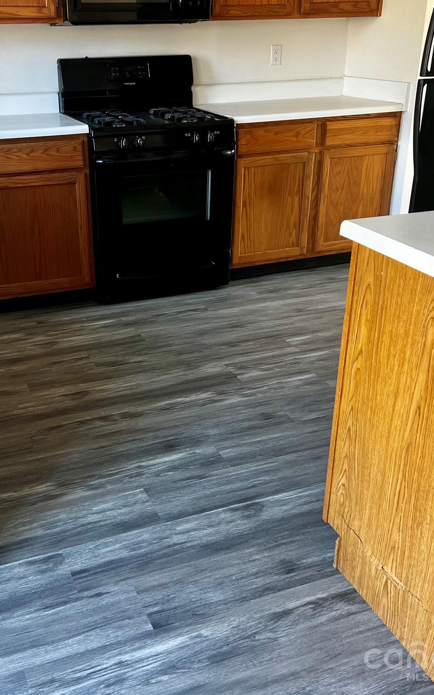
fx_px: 700
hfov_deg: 34.2
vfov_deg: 52.8
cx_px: 155
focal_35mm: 37
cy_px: 349
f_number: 1.5
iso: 80
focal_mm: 5.7
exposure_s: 1/60
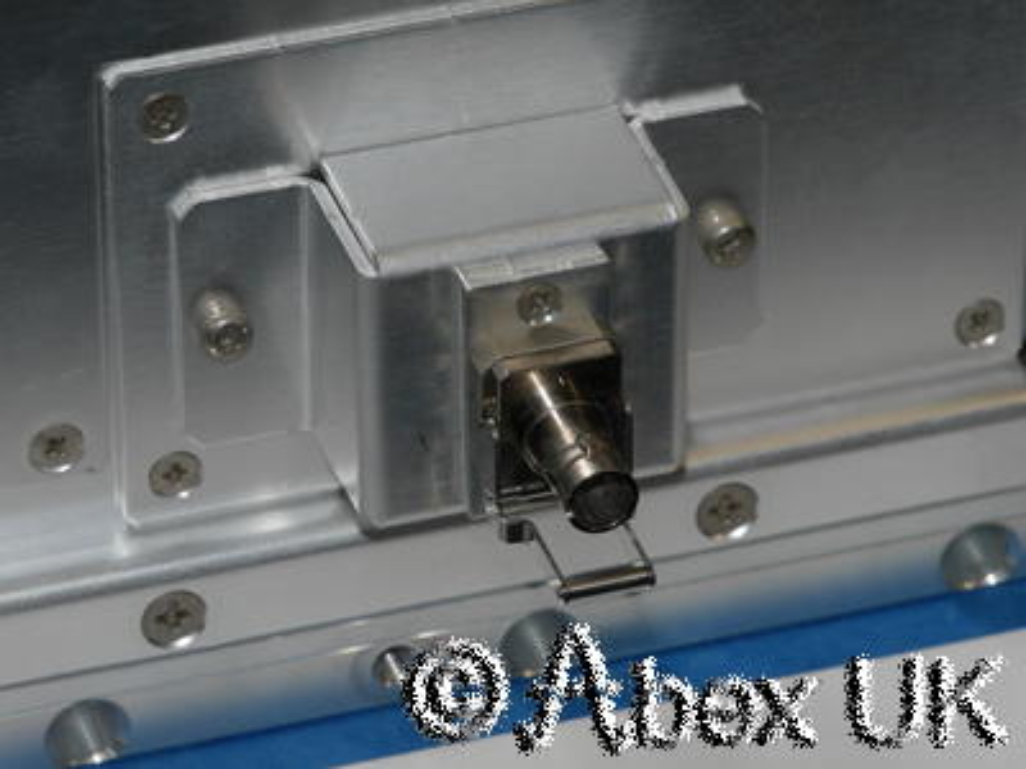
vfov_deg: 5.3
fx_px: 8299
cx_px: 513
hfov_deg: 7.1
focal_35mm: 280
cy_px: 384
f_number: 16
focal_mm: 140
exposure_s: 1/30
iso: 400
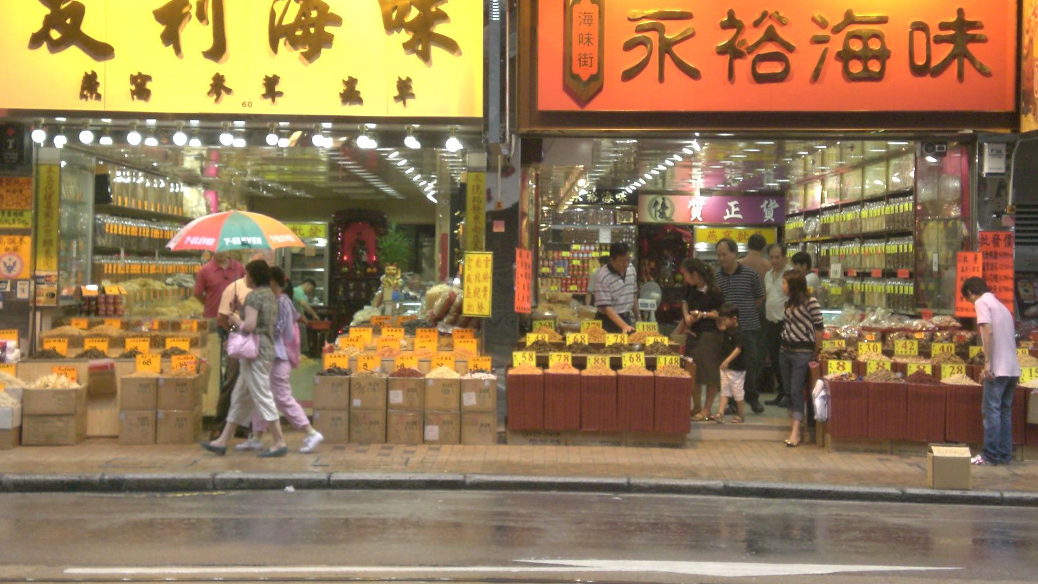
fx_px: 2257
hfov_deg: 25.9
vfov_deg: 14.7
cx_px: 518
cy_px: 225
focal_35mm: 82
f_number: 4.5
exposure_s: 1/80
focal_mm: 12.47
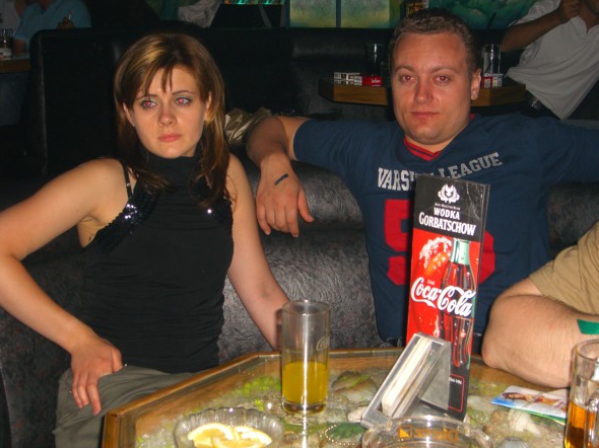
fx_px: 1003
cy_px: 222
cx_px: 301
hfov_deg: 33.2
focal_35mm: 58
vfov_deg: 25.2
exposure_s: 1/60
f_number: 3.6
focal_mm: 11.8
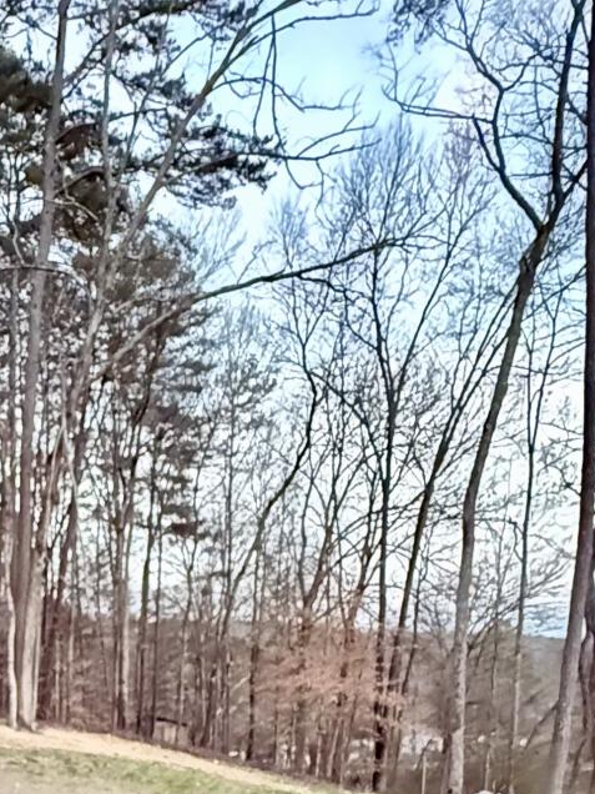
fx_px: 1008
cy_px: 909
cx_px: -51
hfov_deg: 29.7
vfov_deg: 35.5
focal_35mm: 44
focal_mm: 2.22
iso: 1250
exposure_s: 1/52
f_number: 2.2
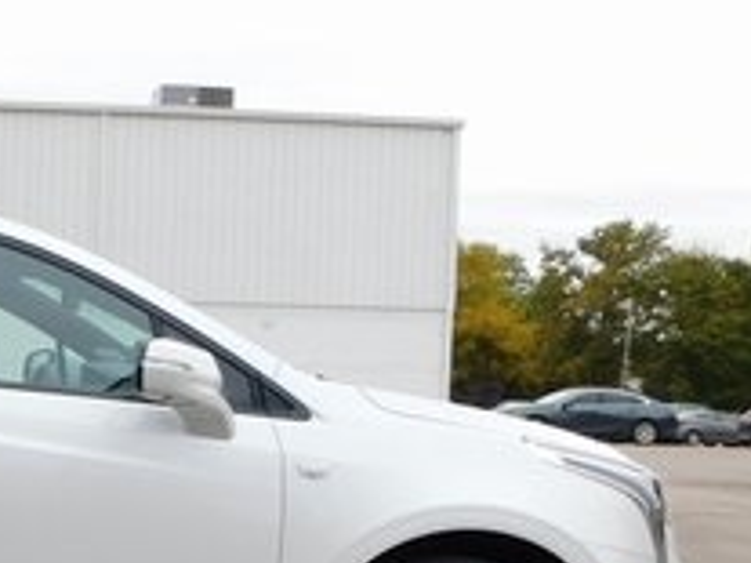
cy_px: 545
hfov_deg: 25.6
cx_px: -54
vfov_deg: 20.1
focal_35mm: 71
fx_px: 1539
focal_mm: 4
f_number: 3
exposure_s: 1/500
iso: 125
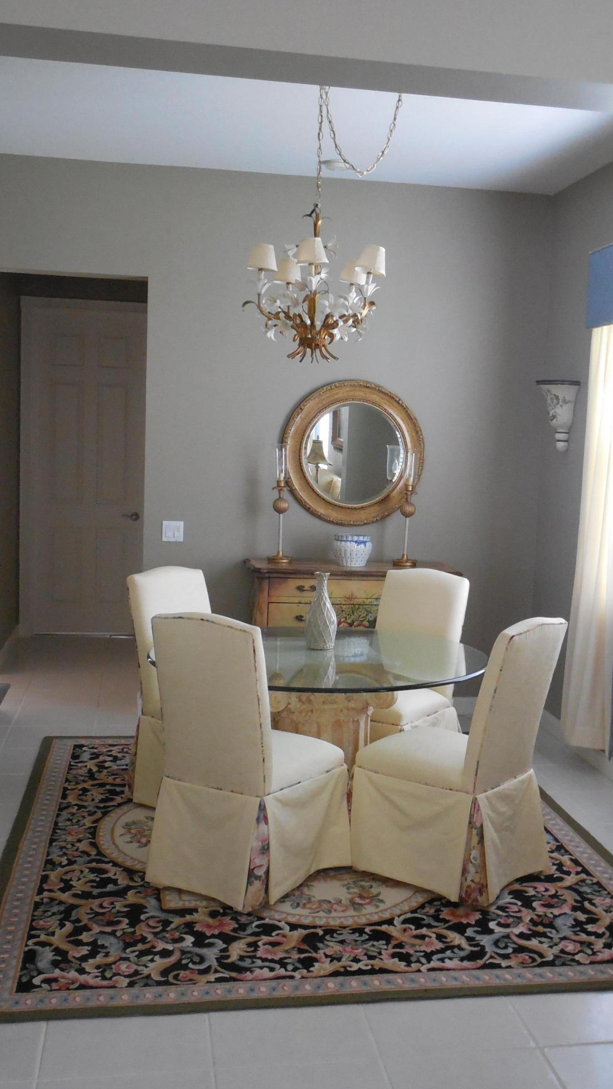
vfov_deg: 51.6
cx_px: 372
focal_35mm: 39
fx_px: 1127
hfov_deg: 30.3
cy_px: 544
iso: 800
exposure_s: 1/15
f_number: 3.7
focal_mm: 6.3
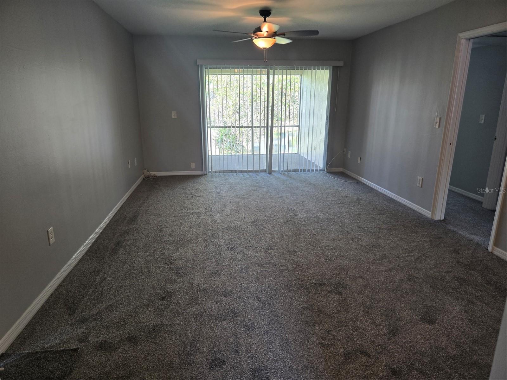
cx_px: 254
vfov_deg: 58.9
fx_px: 337
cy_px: 190
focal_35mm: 23
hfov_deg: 73.9
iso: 100
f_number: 1.8
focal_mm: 5.4
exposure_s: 1/61
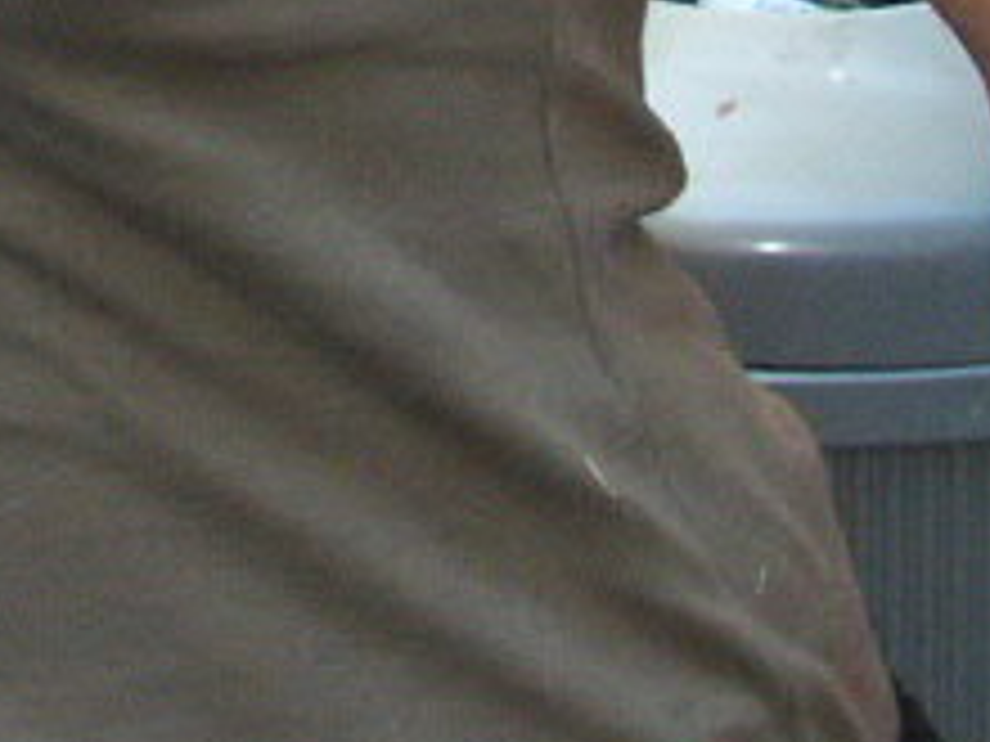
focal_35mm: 204
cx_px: -400
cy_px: -953
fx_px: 5834
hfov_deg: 9.5
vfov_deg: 6.9
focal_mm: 9.24
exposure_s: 1/250
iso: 200
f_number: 2.8
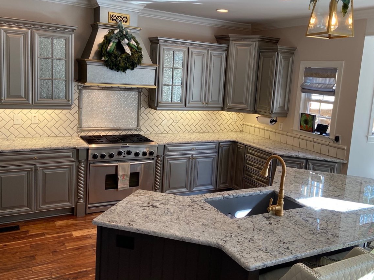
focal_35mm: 34
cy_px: 130
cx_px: 201
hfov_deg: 53.9
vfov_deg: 41.8
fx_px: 367
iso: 64
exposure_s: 1/60
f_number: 1.8
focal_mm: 4.25
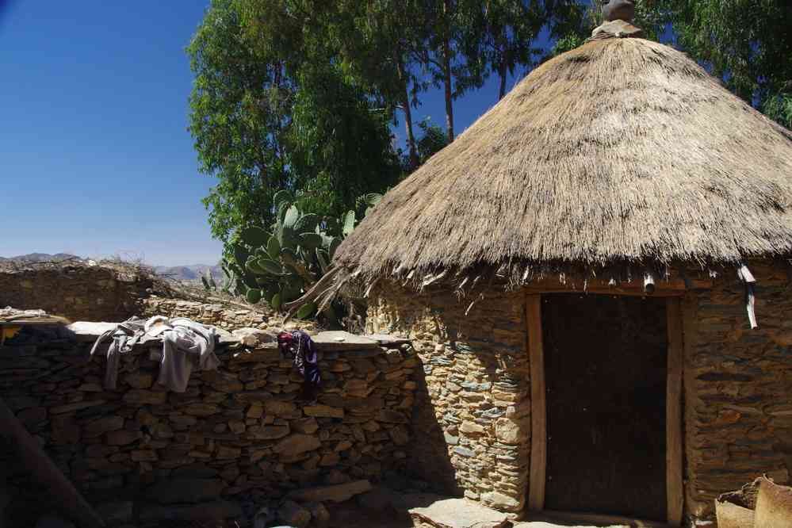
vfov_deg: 38.2
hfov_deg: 54.9
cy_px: 264
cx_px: 396
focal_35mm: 35
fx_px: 762
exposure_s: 1/50
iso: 200
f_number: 11
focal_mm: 23.1
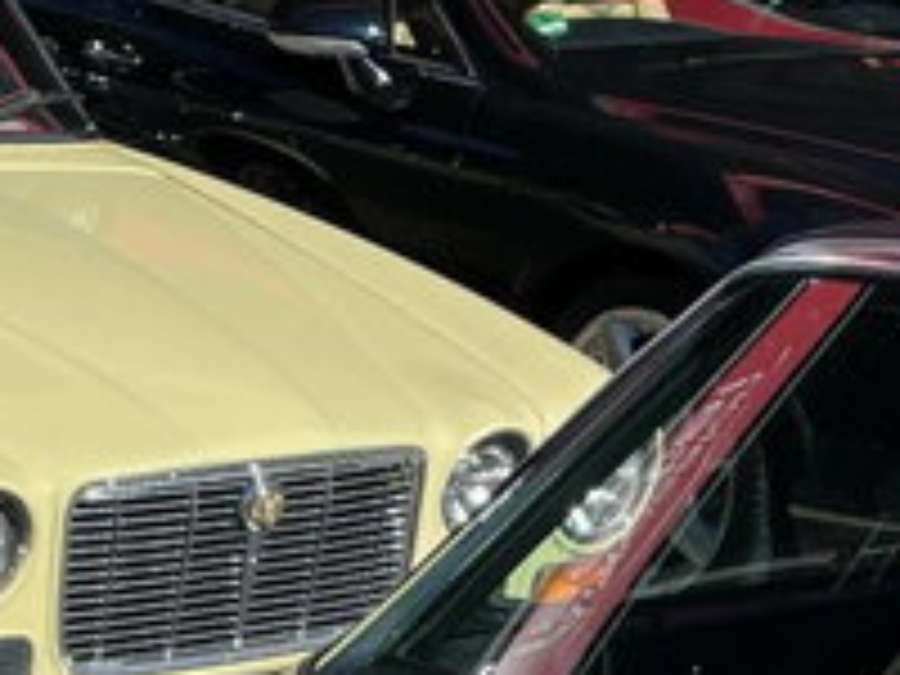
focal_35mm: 133
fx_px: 3458
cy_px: 1170
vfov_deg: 10.5
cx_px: 603
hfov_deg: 14.8
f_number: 1.6
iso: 32
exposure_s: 1/3509
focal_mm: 4.2
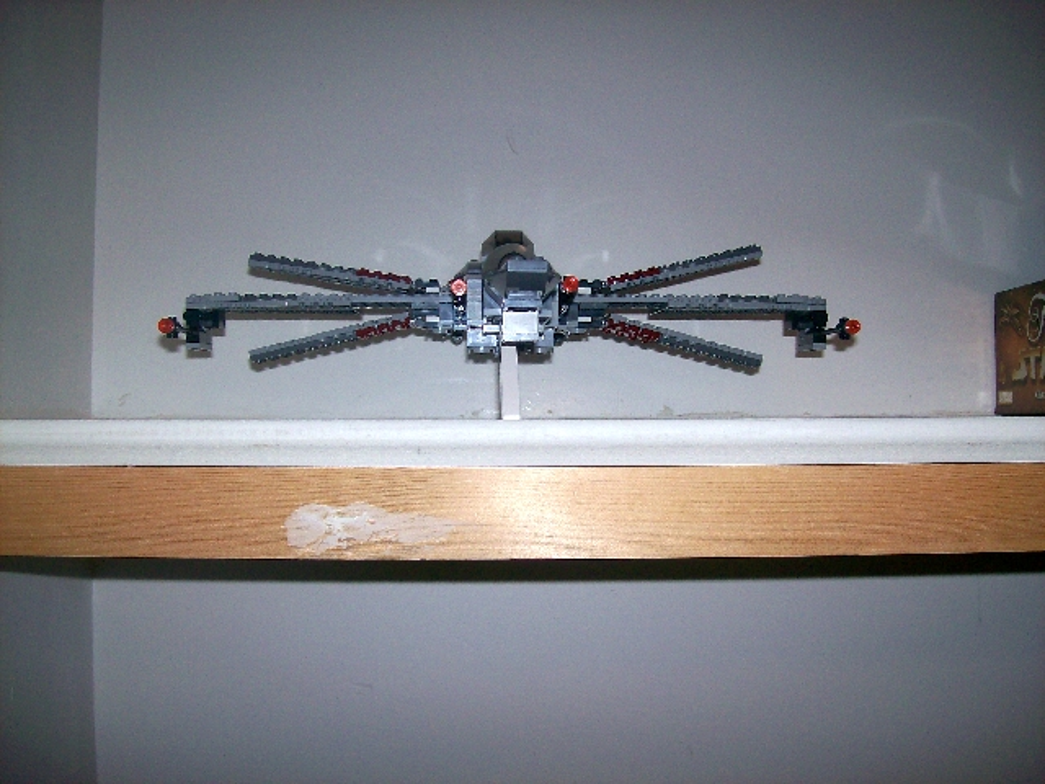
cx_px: 522
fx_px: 1087
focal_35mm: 36
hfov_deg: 51.4
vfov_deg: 39.7
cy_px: 392
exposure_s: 1/64
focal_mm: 6
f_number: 2.7
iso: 80
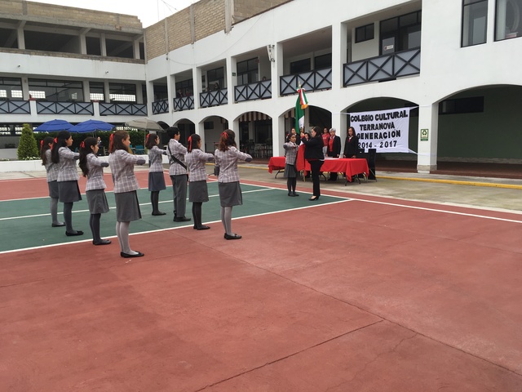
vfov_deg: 48.2
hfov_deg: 61.7
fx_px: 437
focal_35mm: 29
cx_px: 261
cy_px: 196
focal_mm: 4.15
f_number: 2.2
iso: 25
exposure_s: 1/178
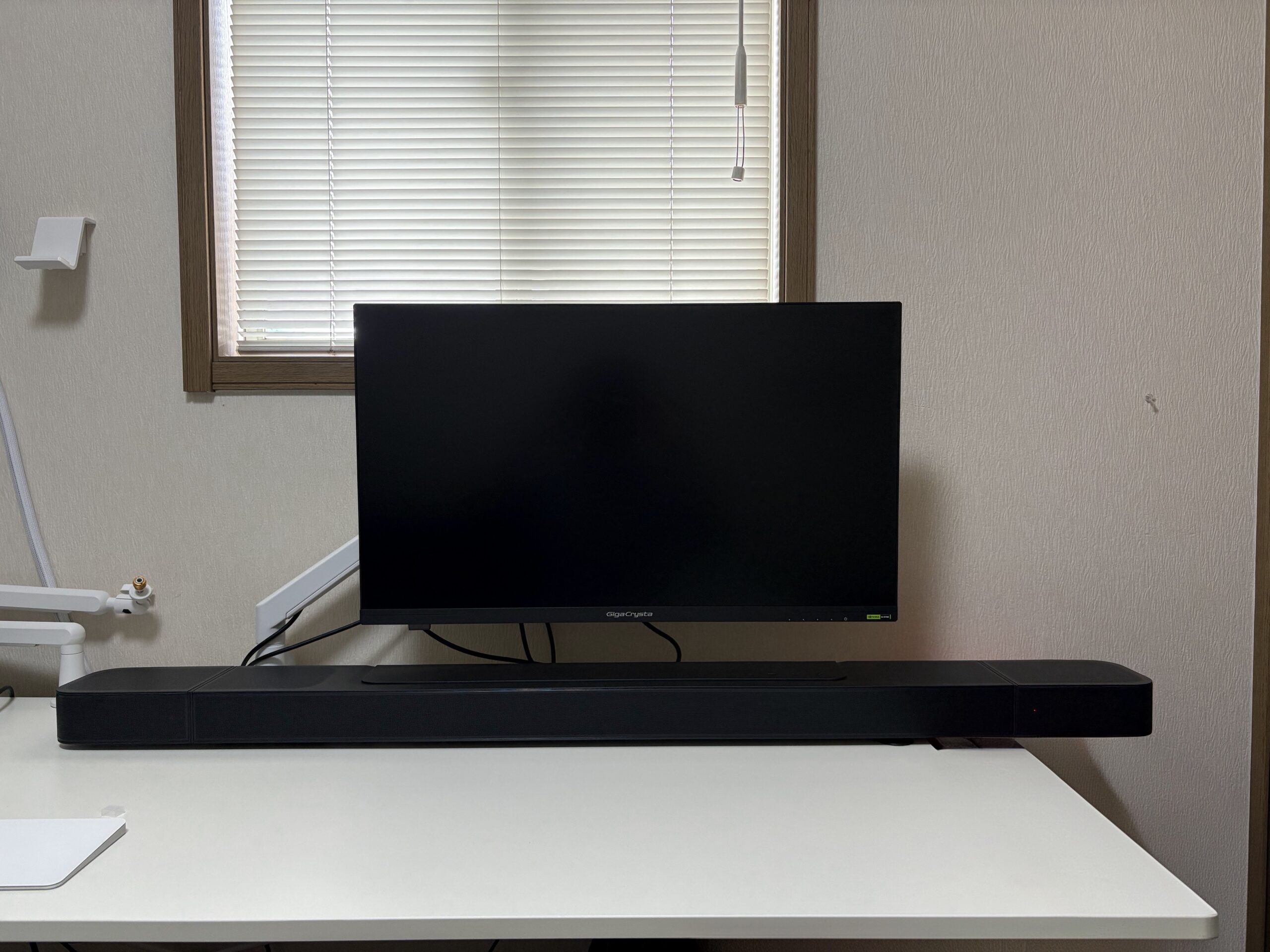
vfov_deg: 53.1
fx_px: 954
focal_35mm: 26
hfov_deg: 67.3
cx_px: 635
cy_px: 476
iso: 125
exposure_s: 1/107
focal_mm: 5.96
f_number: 1.6
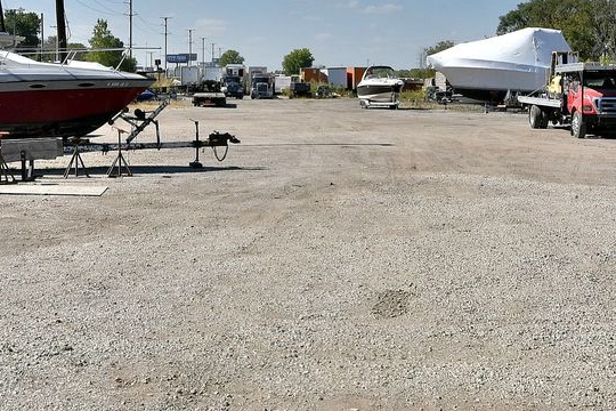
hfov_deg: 31.9
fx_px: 1078
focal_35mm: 63
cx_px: 271
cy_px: 76
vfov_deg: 21.3
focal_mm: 14
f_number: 8
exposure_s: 1/1600
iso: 200
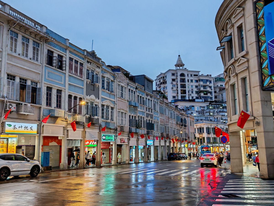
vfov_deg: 41.8
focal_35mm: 34
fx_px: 269
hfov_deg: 54.0
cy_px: 103
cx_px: 137
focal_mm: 6.12
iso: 500
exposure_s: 1/50
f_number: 1.9
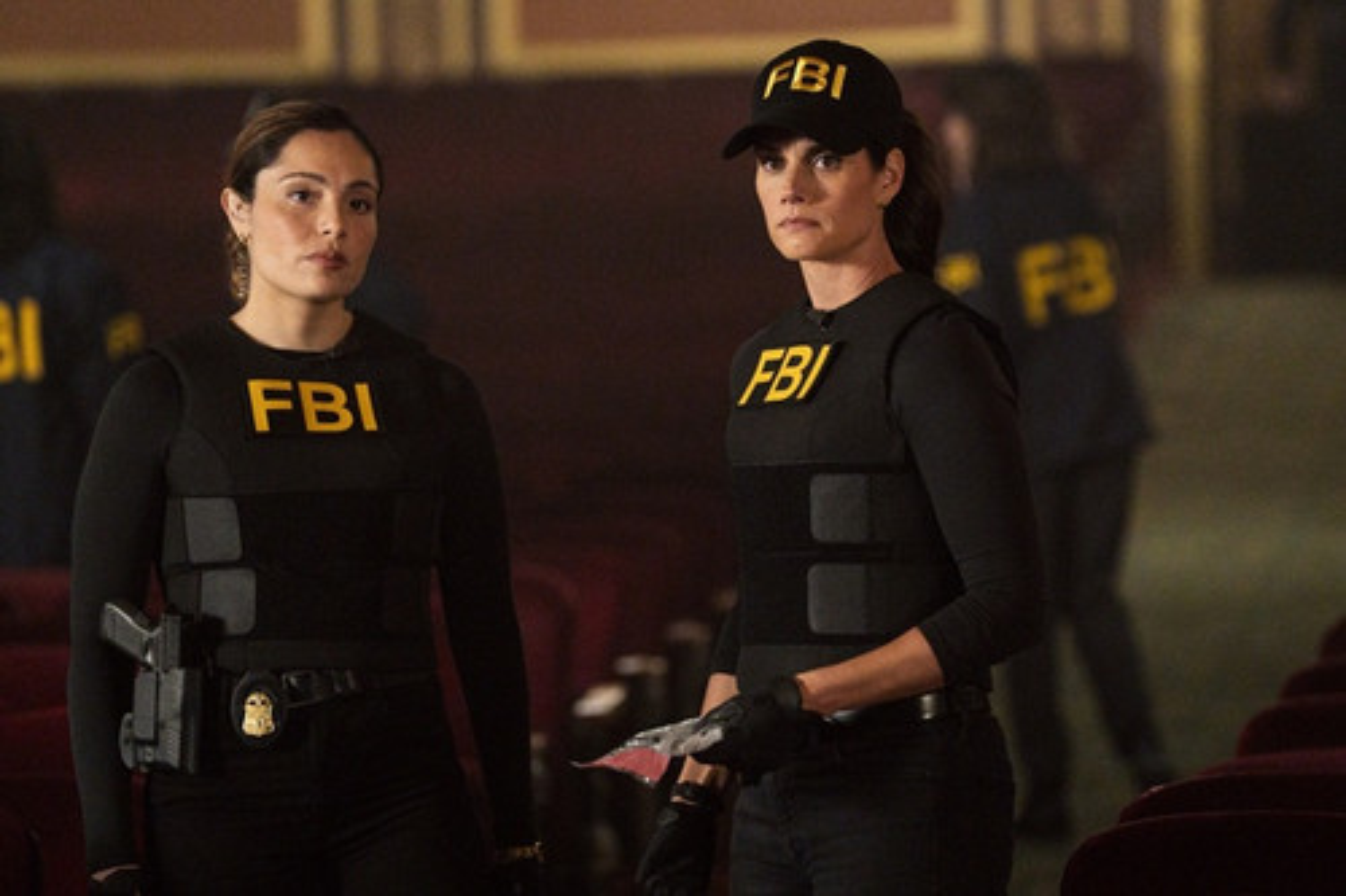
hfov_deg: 10.4
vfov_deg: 6.9
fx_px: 7400
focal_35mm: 198
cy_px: 448
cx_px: 673
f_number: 4
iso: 12800
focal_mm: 198
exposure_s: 1/200
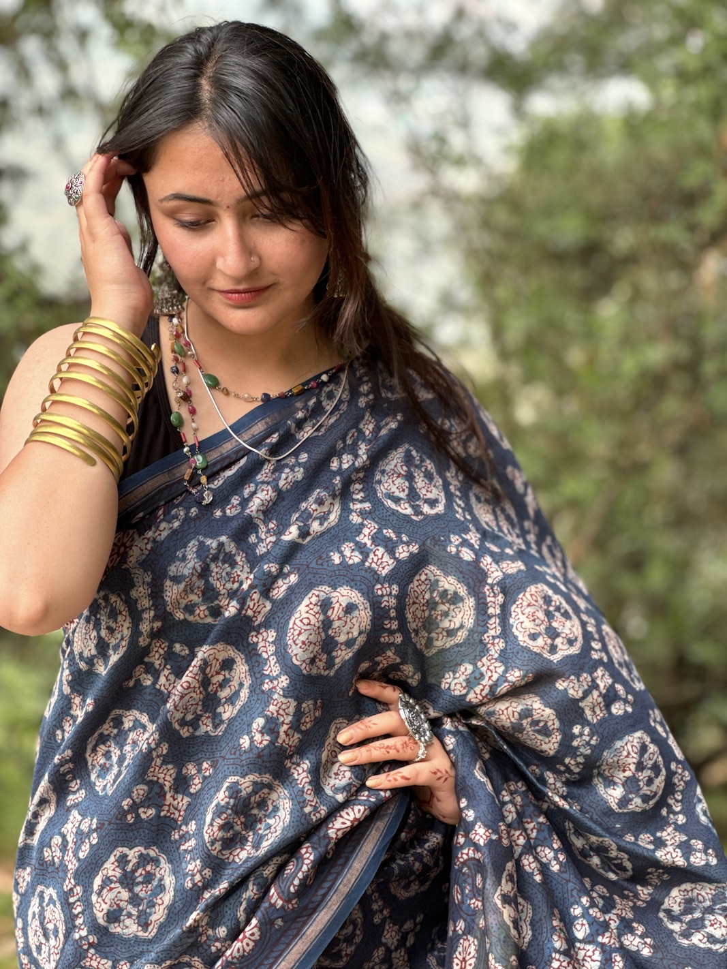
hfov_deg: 19.1
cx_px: 364
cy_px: 484
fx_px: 2156
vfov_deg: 25.3
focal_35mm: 77
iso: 64
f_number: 2.8
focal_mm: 9
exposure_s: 1/99
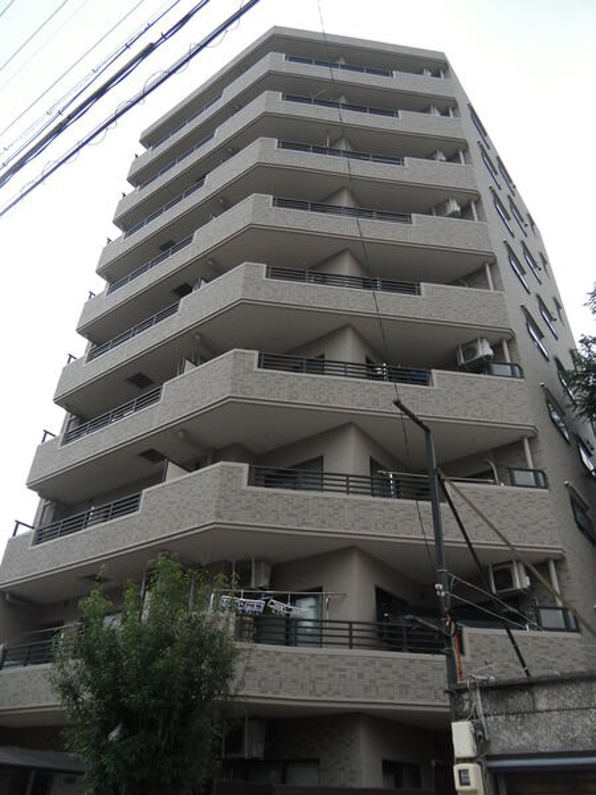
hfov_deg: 51.4
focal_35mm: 27
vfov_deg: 65.3
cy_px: 398
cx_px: 298
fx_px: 620
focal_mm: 4.9
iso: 64
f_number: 3.2
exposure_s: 1/100
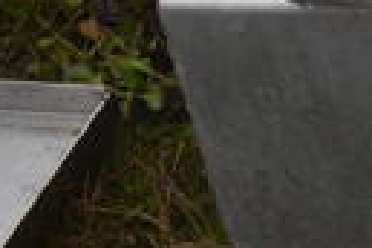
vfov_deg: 10.4
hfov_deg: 13.1
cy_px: -95
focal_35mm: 128
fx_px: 1323
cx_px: 819
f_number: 6.3
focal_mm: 18
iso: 200
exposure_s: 1/200
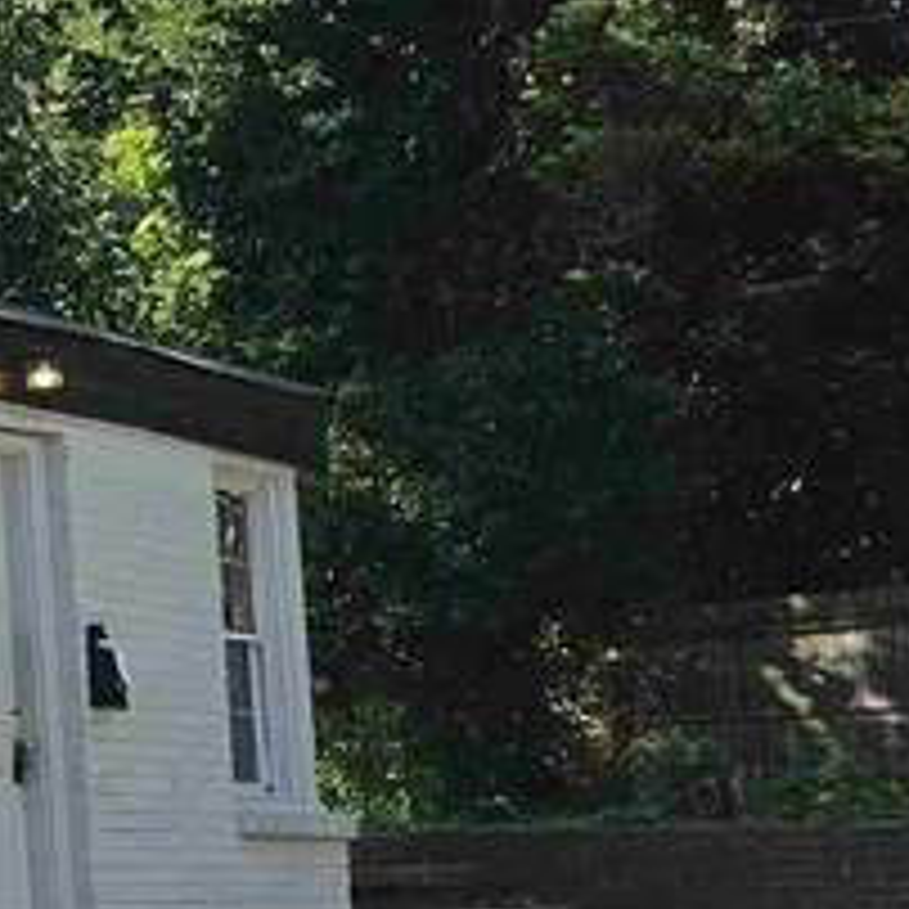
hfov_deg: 10.0
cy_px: 418
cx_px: -1845
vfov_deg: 13.5
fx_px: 3832
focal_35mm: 129
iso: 10
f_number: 1.7
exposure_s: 1/403
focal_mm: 6.3
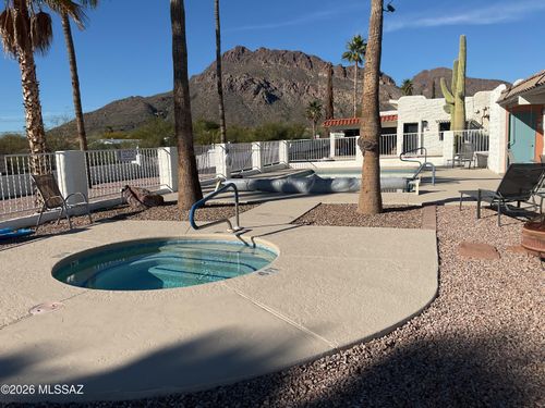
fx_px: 457
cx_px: 272
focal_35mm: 29
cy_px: 204
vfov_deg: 48.2
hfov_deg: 61.7
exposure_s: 1/5263
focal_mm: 3
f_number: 1.8
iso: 16
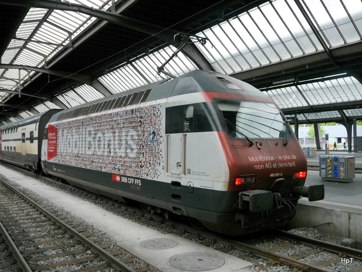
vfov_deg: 41.8
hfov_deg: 54.0
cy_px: 136
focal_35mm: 34
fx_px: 356
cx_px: 181
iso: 160
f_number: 3.9
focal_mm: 17
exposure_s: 1/60
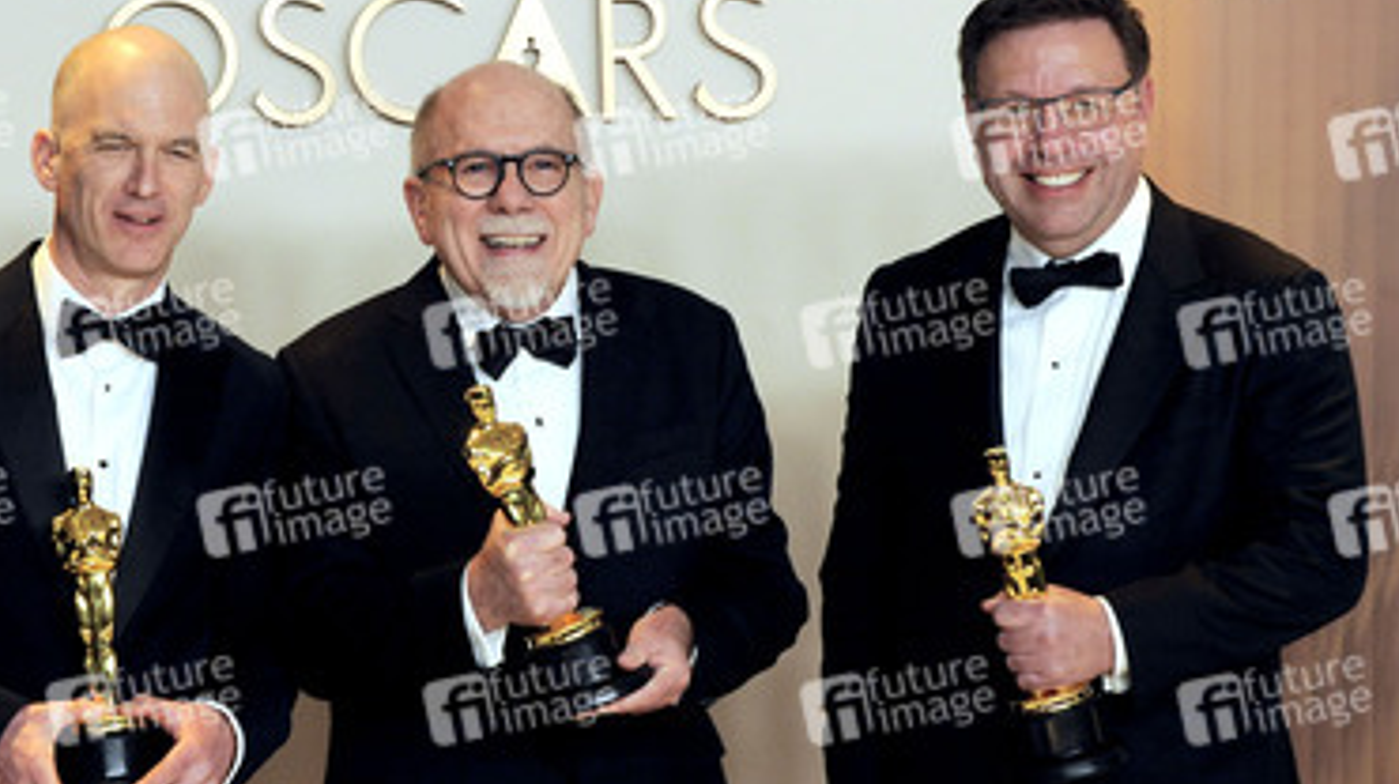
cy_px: 418
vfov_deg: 7.6
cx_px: 569
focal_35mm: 159
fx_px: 5894
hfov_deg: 13.5
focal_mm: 125
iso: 2000
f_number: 5.6
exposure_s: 1/200
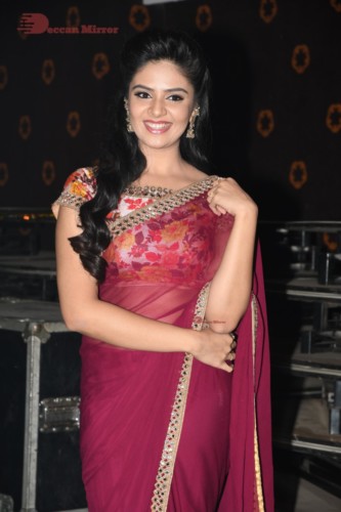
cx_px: 170
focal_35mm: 120
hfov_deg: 11.4
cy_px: 256
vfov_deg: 17.1
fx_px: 1706
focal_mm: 80
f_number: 5.6
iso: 320
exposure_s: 1/60
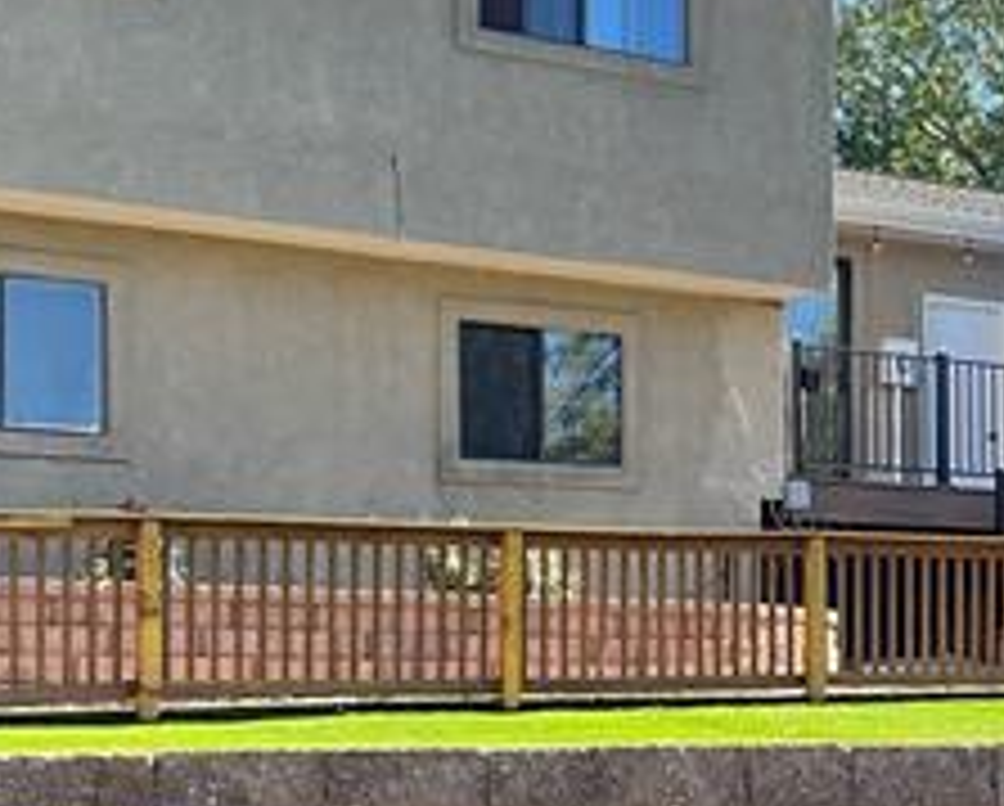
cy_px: 673
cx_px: 837
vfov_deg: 18.8
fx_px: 2410
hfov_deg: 23.1
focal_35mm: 81
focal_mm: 3
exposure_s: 1/365
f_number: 1.8
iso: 25
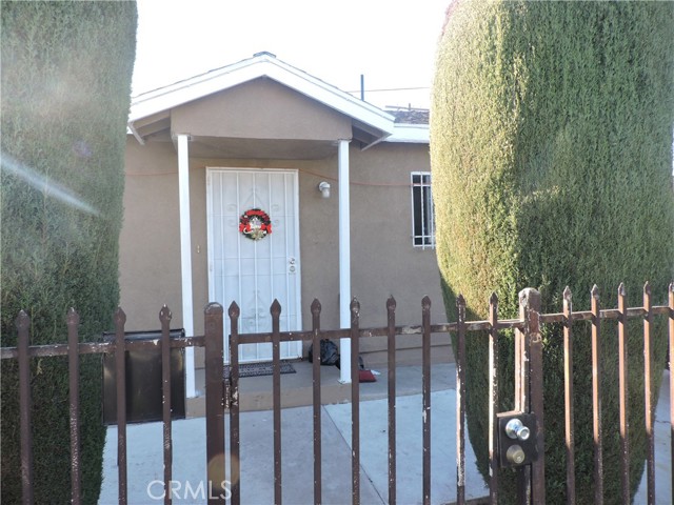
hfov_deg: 71.6
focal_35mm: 24
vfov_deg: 56.8
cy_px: 252
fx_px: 467
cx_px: 337
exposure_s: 1/125
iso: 100
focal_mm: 4.3
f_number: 3
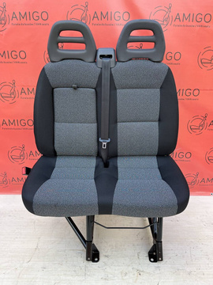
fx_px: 213
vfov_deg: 67.3
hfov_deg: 53.1
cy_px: 142
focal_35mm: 26
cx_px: 106
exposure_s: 1/433
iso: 50
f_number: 1.6
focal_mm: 5.1
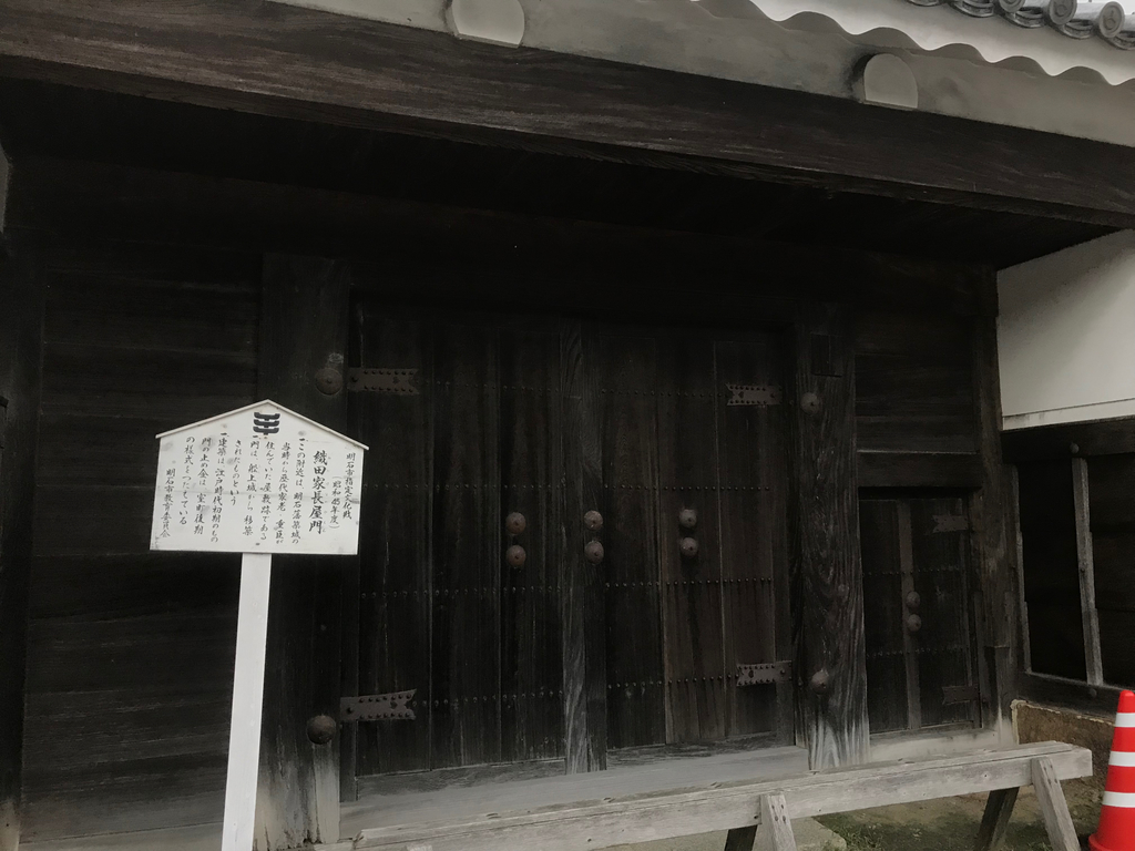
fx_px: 918
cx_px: 568
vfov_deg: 49.7
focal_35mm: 28
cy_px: 426
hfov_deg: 63.4
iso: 32
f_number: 1.8
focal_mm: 3.99
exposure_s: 1/30
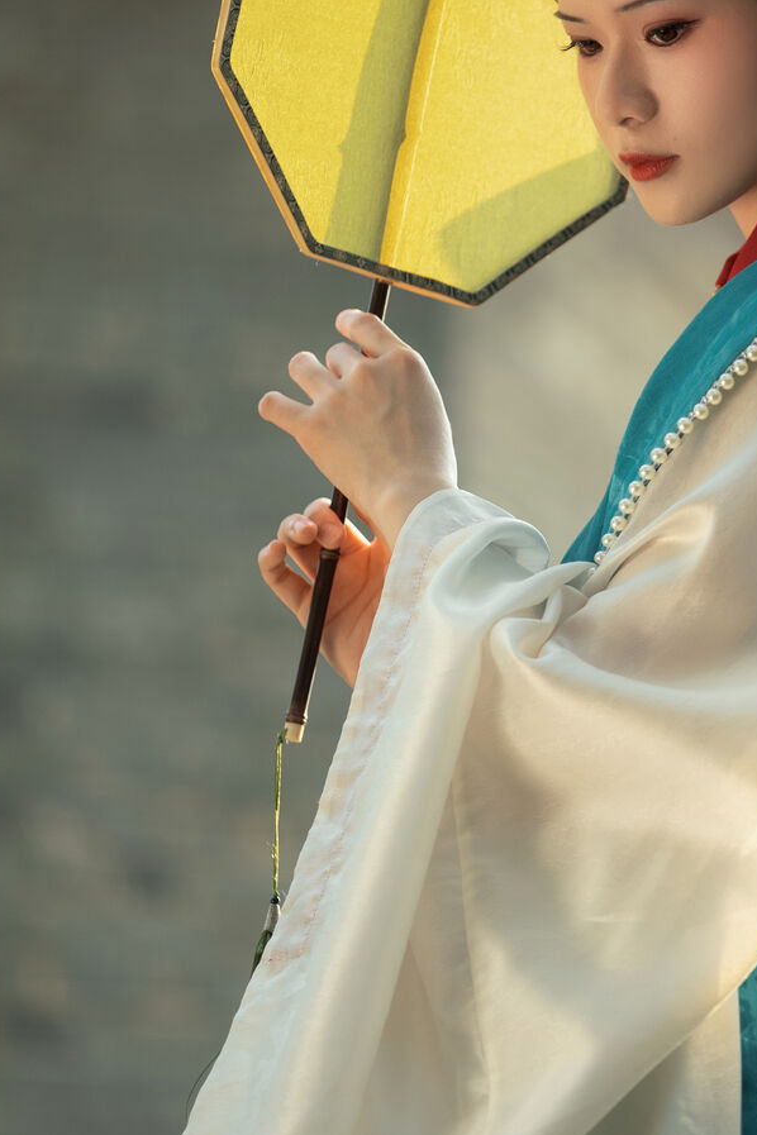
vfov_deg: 6.5
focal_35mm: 319
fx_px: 10061
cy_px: 307
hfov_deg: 4.3
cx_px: 746
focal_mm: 160
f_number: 2.8
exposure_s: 1/640
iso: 200
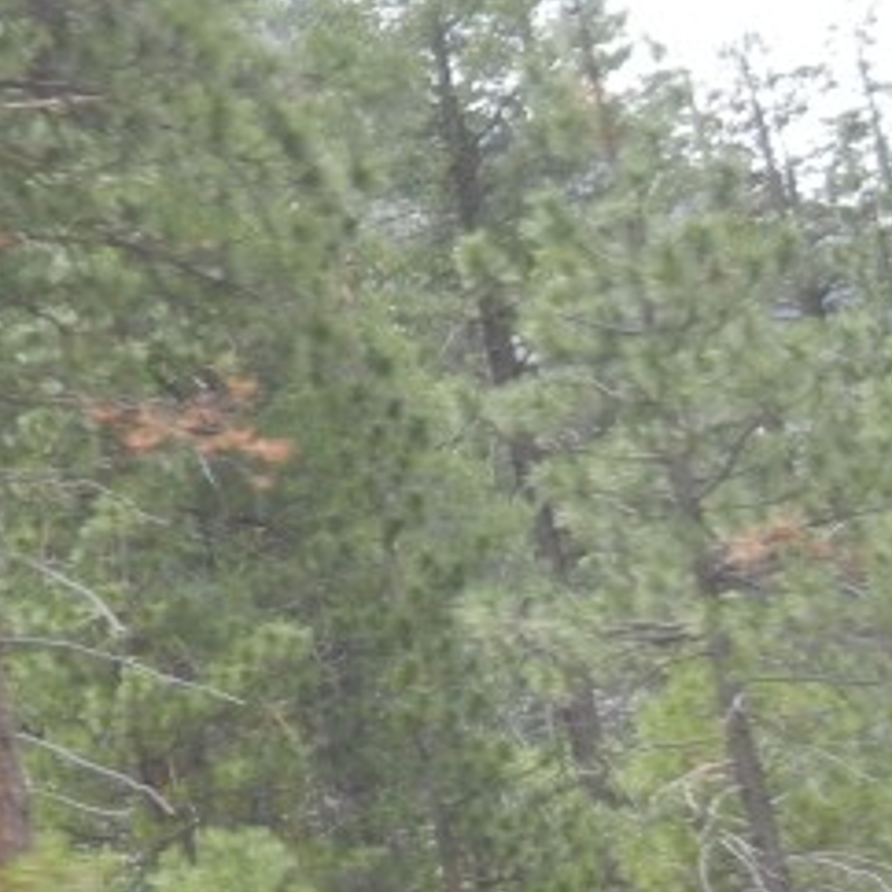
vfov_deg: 15.4
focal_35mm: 112
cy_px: 70
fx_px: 3265
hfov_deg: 14.6
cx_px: -420
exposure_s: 1/310
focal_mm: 5.4
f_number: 3.5
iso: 160
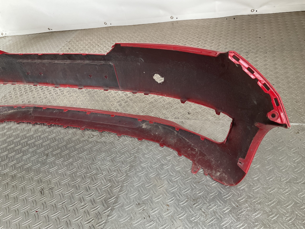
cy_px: 114
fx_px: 256
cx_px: 152
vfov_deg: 48.2
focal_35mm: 29
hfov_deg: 61.7
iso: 64
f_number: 1.8
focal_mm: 3
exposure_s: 1/100
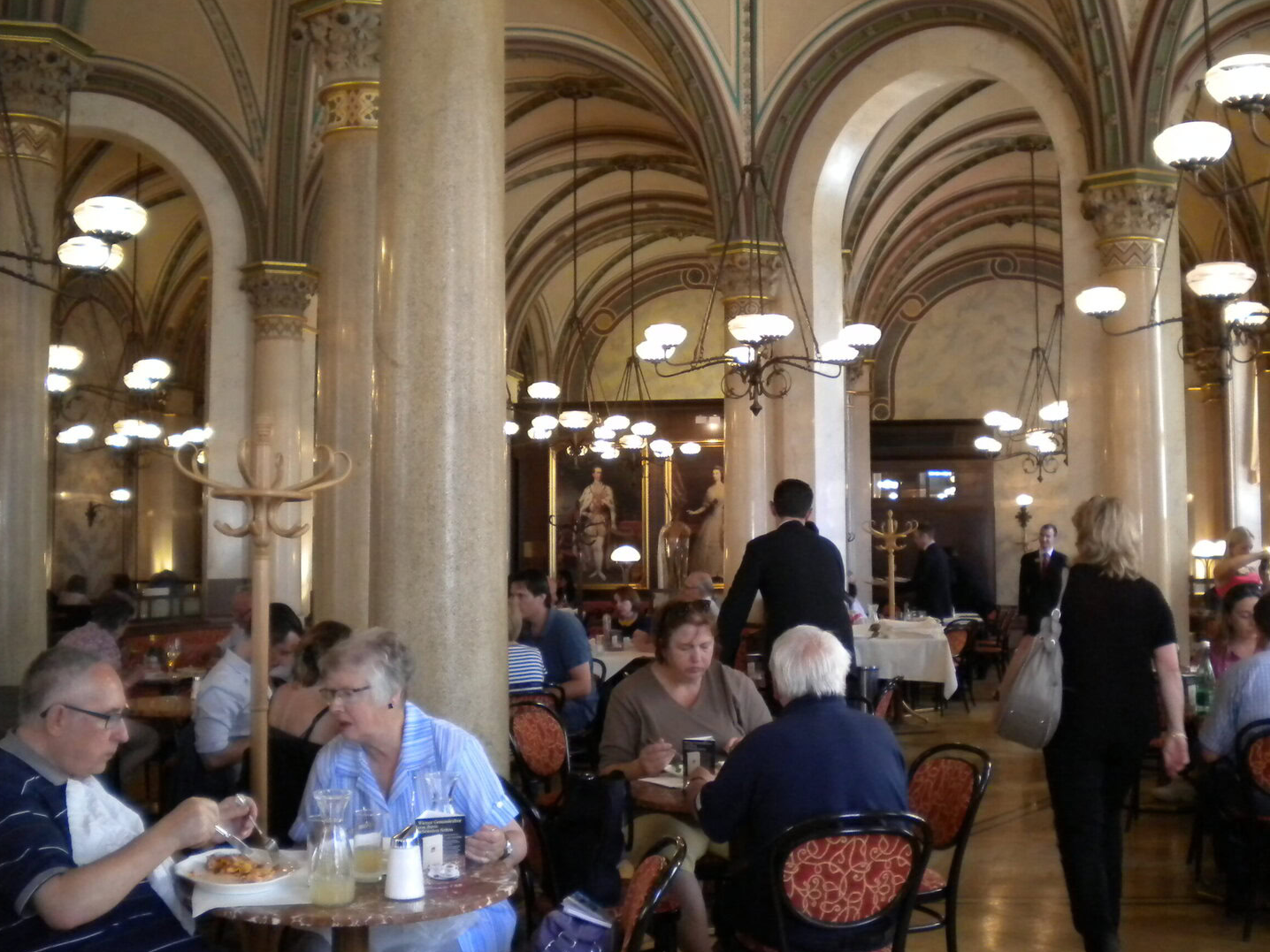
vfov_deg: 36.8
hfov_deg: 47.8
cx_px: 697
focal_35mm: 39
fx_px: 1431
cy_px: 454
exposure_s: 1/50
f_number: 3.1
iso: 400
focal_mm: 6.3
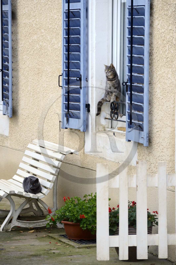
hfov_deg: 6.9
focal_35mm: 200
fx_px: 1469
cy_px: 132
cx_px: 88
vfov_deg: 10.3
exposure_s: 1/200
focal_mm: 200
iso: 200
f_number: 8
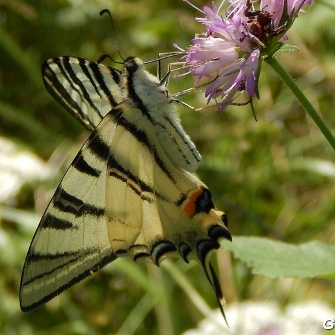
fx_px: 1412
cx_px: 192
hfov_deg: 13.5
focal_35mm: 129
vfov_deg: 13.5
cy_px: 141
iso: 125
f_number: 4.4
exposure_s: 1/500
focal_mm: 16.6
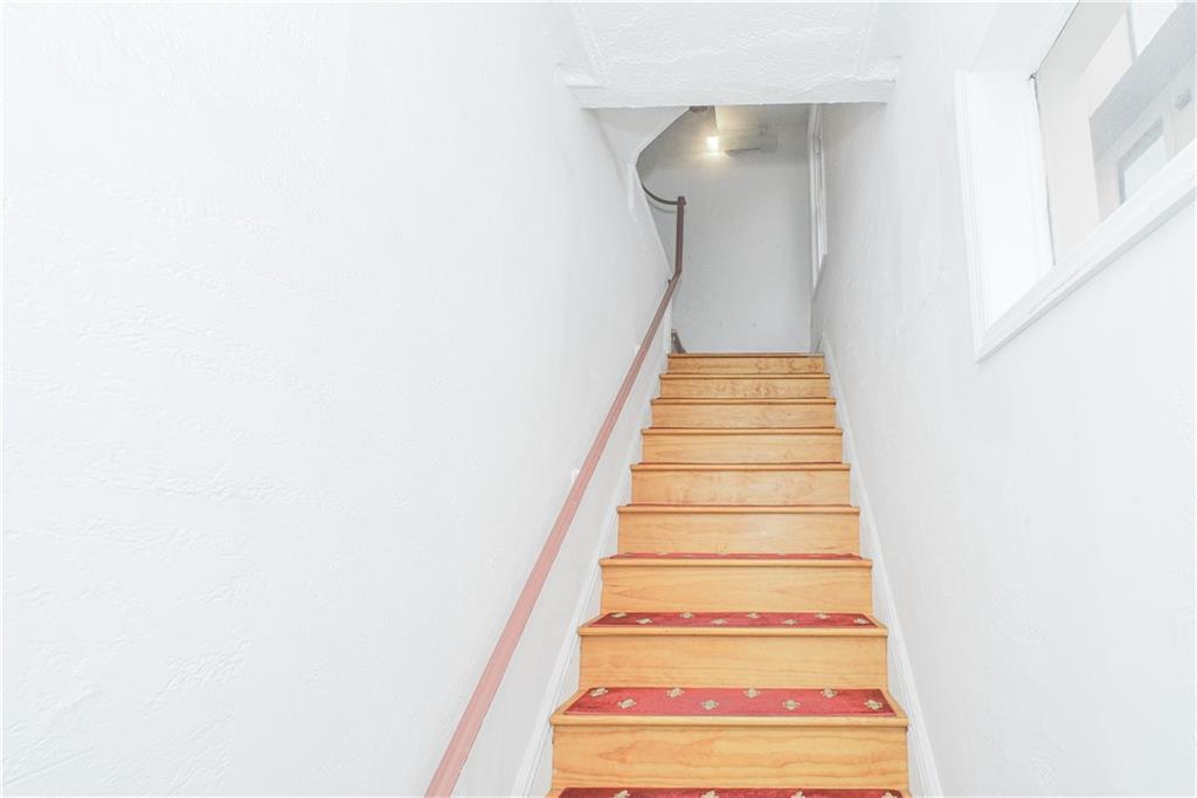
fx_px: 499
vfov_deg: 77.3
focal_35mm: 15
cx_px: 598
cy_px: 399
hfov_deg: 100.4
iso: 1250
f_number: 8
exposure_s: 1/125
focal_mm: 10
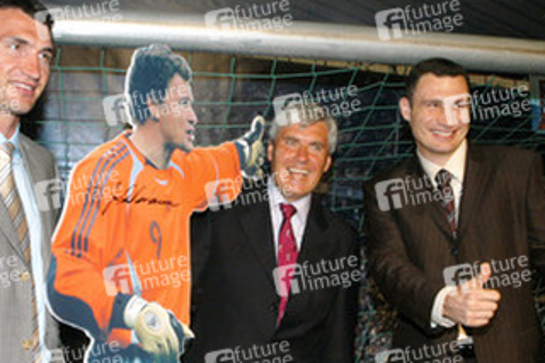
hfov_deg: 36.3
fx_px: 832
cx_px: 272
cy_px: 233
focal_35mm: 55
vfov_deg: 24.5
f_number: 16
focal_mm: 26
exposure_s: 1/15
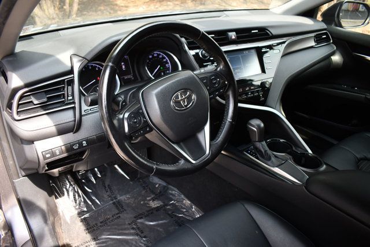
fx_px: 278
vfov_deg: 48.0
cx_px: 185
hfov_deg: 67.4
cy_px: 124
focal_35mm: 27
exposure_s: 1/250
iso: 640
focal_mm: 18
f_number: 3.5
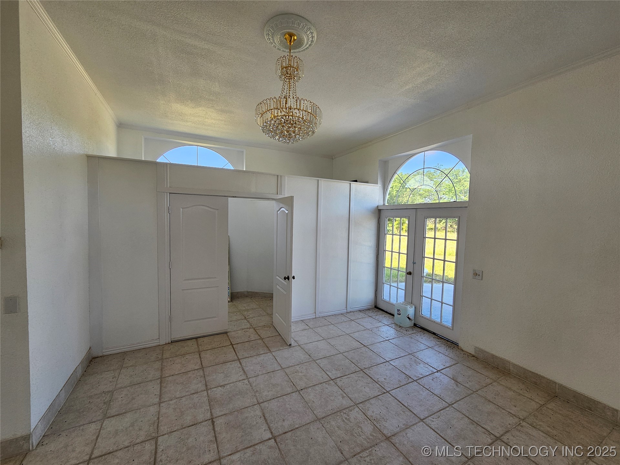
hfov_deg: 106.2
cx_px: 310
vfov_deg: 89.9
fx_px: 233
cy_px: 232
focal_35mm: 13
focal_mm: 2.2
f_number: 2.2
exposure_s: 1/130
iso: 50
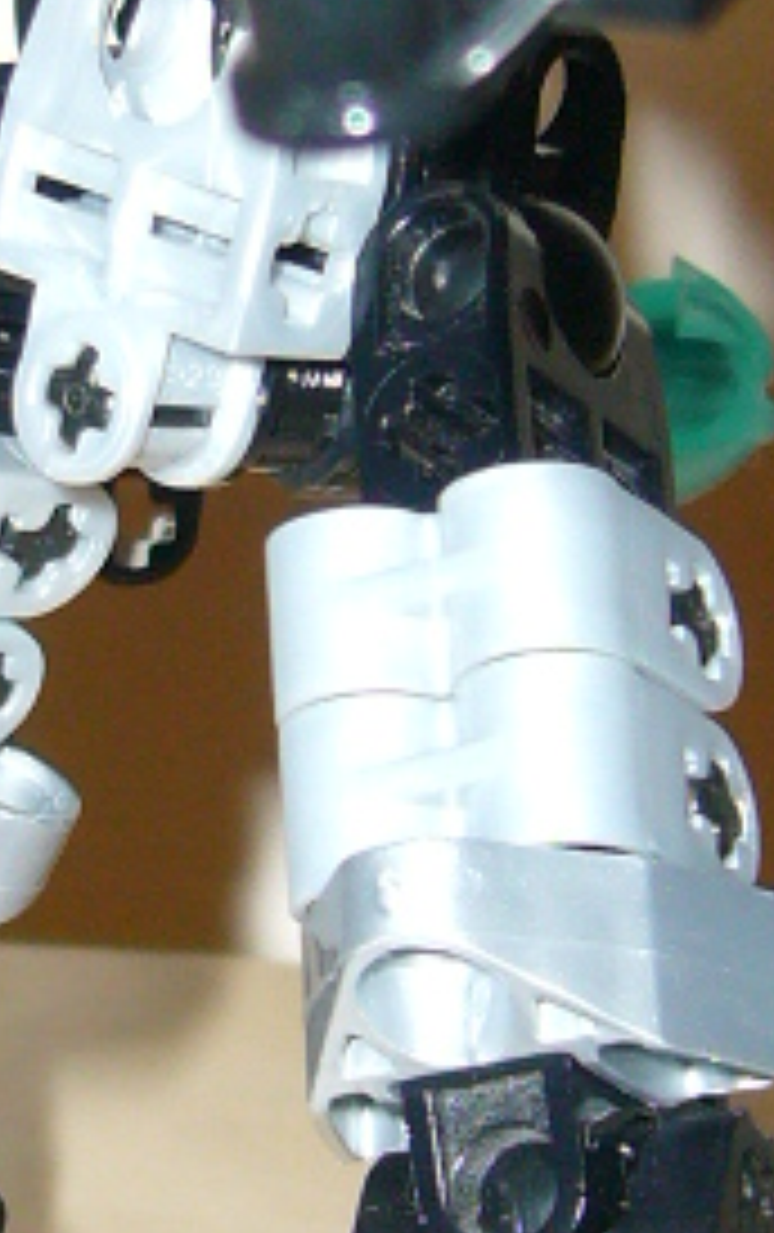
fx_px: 5821
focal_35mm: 173
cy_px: 603
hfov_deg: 7.6
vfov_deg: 12.1
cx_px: 198
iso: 100
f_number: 2.8
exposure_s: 1/30
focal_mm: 5.8
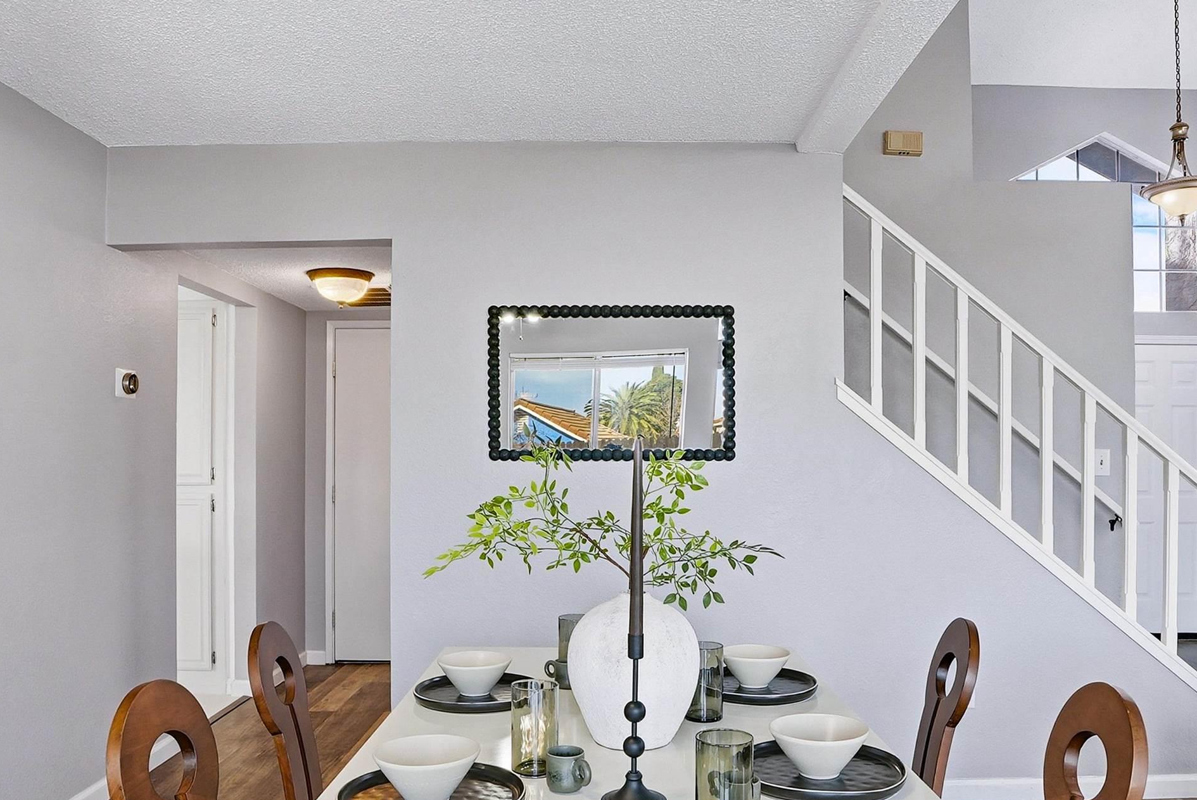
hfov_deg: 69.4
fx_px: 865
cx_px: 601
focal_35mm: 26
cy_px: 456
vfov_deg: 49.5
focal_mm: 16
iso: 250
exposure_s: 1/320
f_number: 8
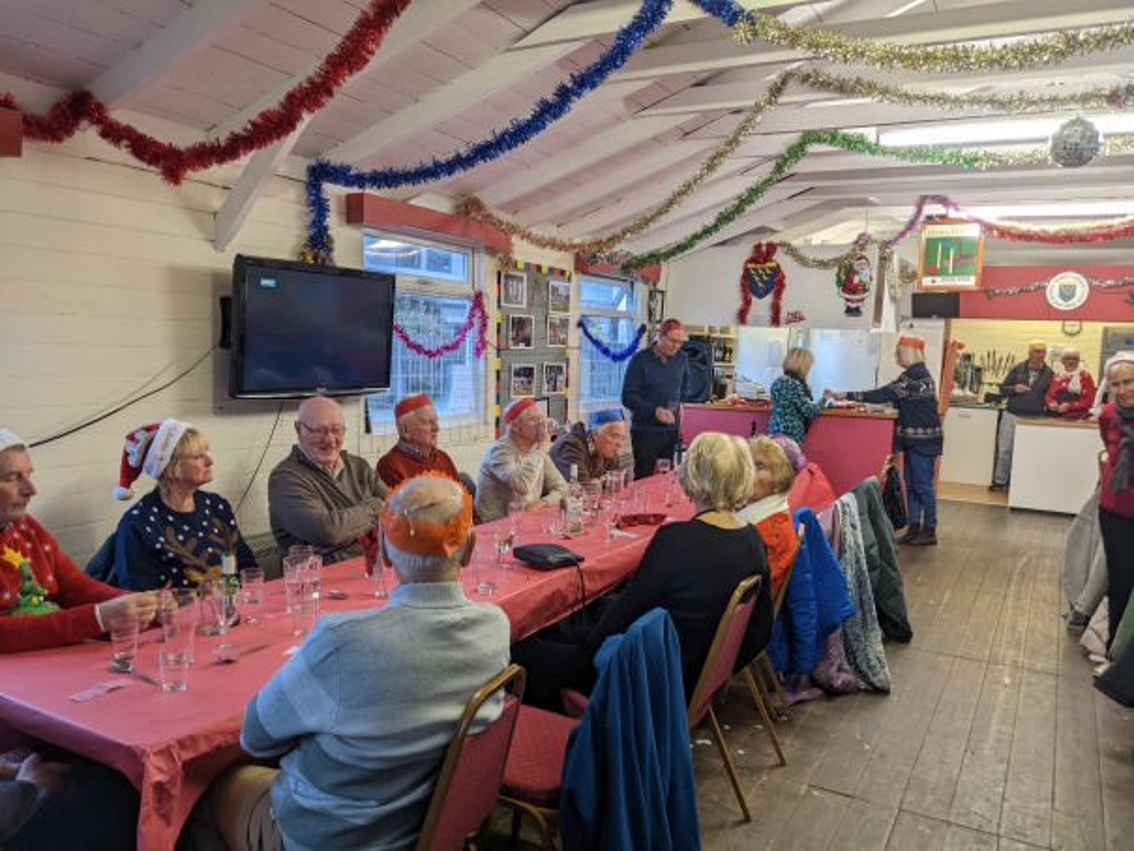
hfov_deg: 65.3
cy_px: 426
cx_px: 567
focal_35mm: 27
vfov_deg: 51.4
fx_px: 885
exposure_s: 1/30
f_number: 1.73
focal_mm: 4.38
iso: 50
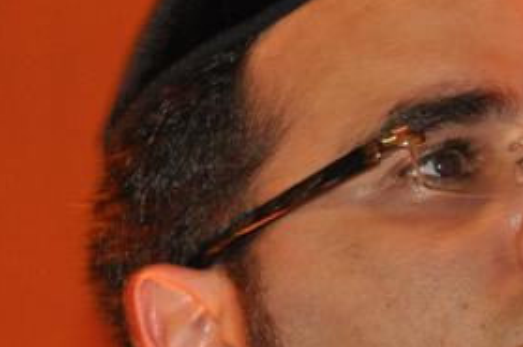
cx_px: 501
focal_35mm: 861
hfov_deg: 2.4
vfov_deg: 1.6
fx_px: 12487
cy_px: 282
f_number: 6.3
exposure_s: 1/60
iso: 800
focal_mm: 200
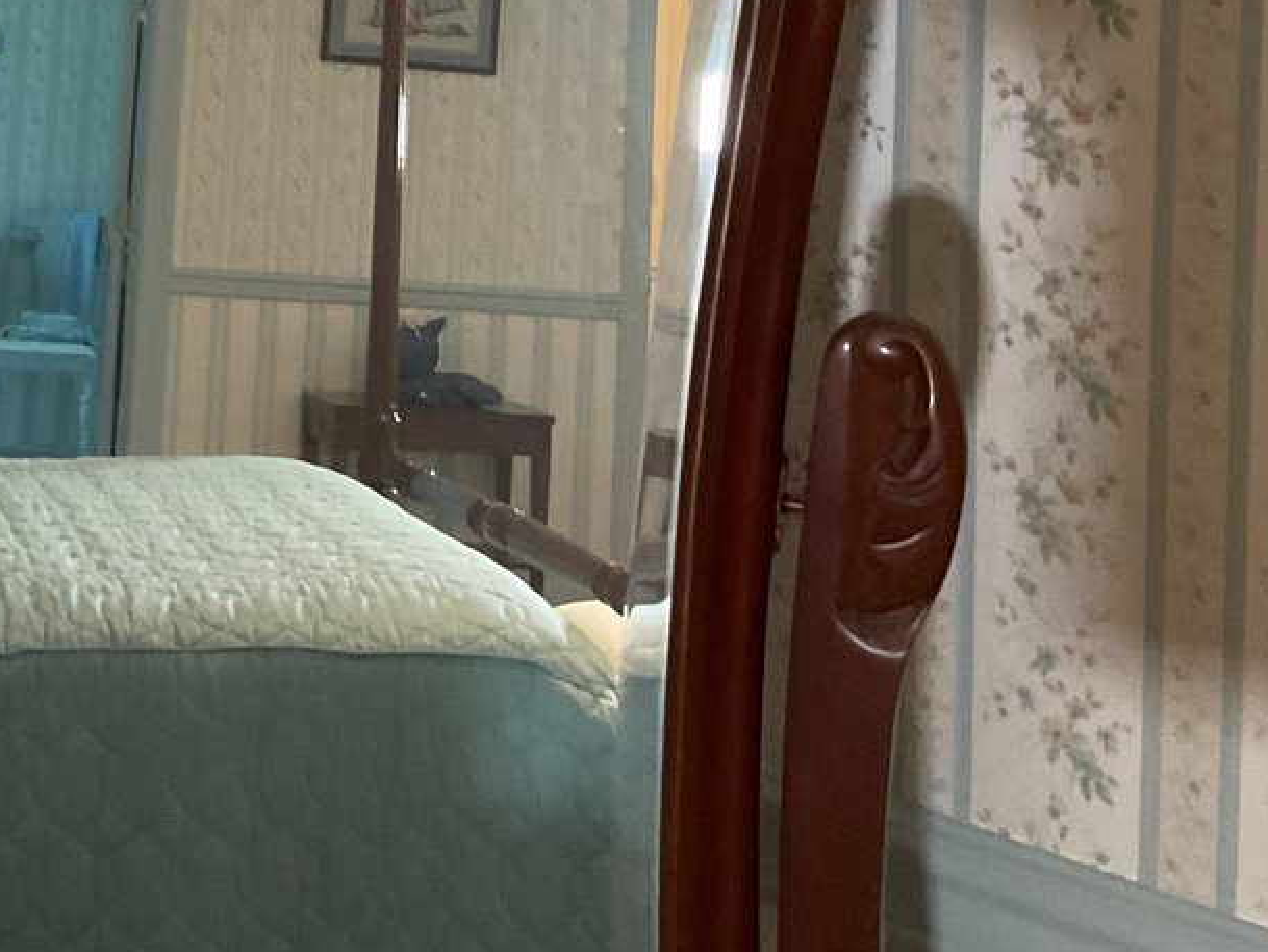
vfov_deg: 19.4
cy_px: -159
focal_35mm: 72
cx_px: 220
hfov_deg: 26.4
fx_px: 2638
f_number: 1.8
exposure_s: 1/60
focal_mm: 3
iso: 250
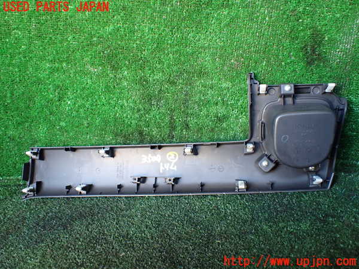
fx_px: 311
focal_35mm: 30
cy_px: 134
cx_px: 180
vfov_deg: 46.8
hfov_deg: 60.0
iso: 800
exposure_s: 1/100
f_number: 2.3
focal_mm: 5.4
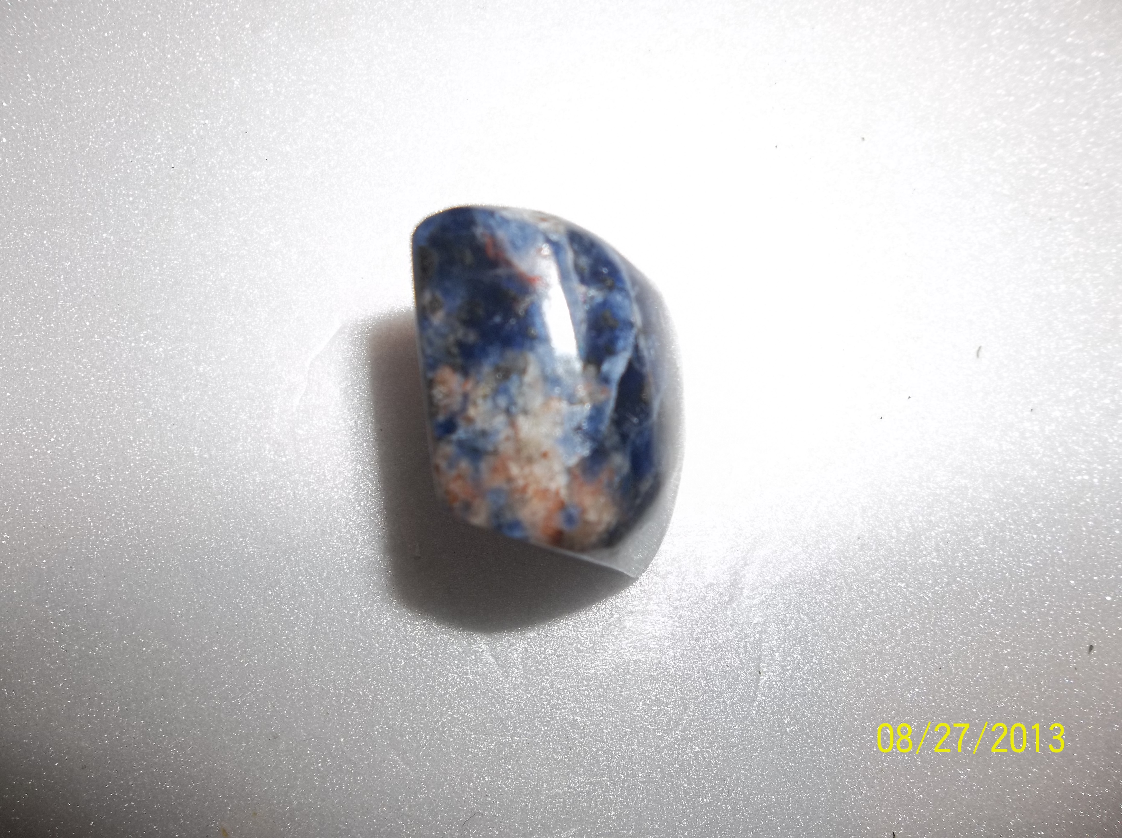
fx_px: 874
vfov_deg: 51.2
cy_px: 419
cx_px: 561
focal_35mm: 27
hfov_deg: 65.4
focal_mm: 4.9
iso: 80
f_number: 3.5
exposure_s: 1/30
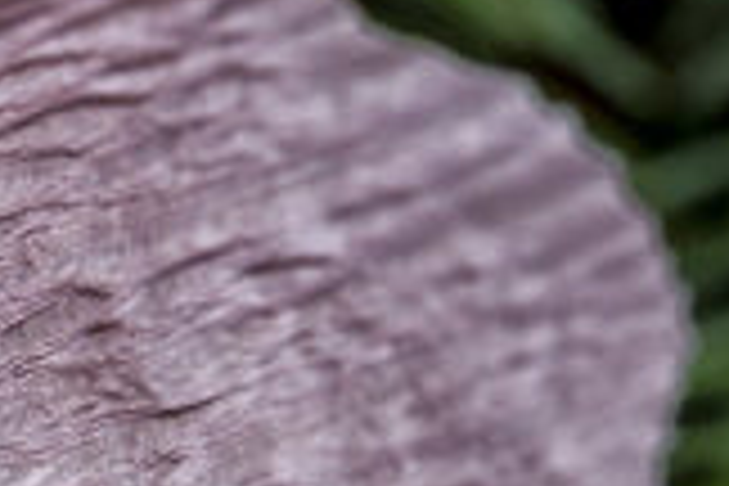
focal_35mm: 582
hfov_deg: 3.5
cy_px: 436
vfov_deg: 2.4
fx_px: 11781
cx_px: -315
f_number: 11
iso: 400
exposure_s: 1/160
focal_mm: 105
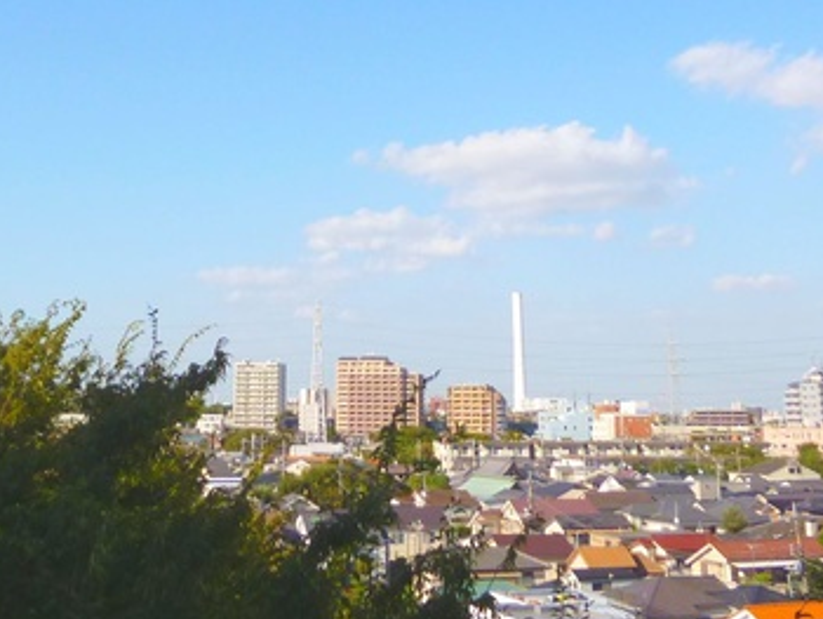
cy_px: 13
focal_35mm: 48
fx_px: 1142
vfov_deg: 28.6
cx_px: 308
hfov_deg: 39.4
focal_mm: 4.3
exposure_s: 1/200
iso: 100
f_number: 8
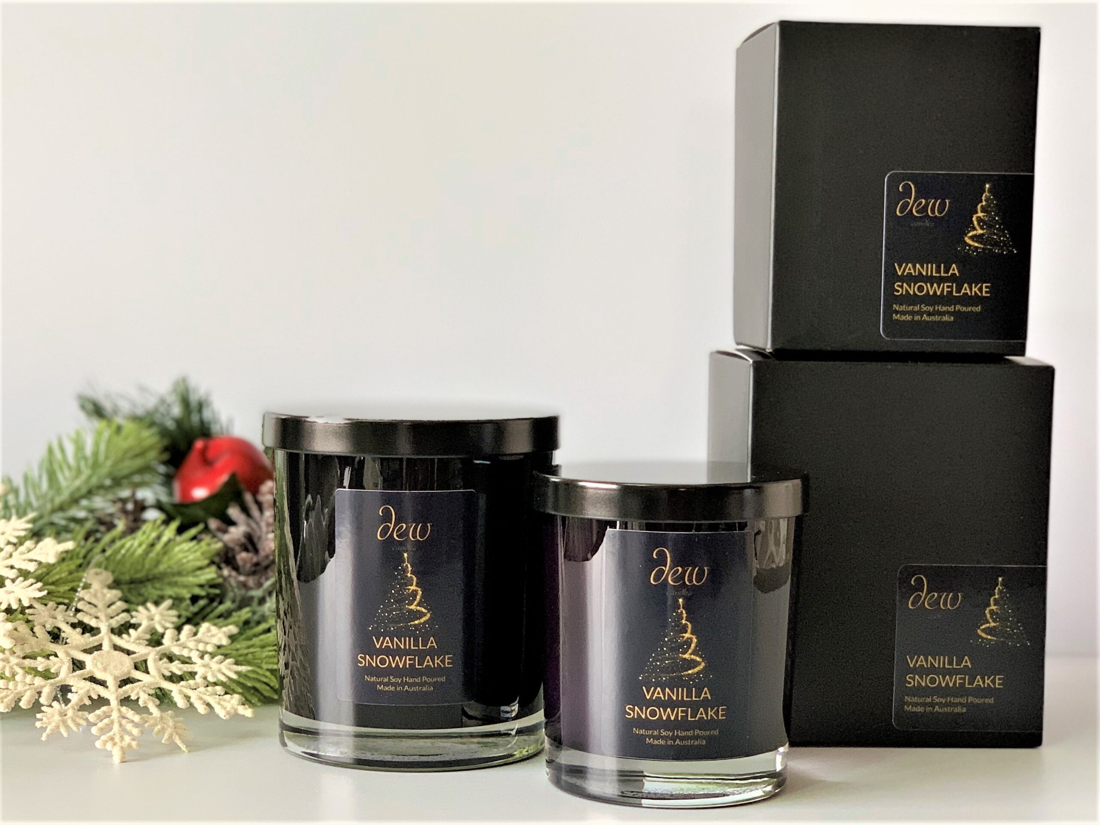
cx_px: 550
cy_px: 412
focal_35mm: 52
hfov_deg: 36.8
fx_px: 1652
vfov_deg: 28.0
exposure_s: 1/49
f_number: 2.4
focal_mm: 6
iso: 64
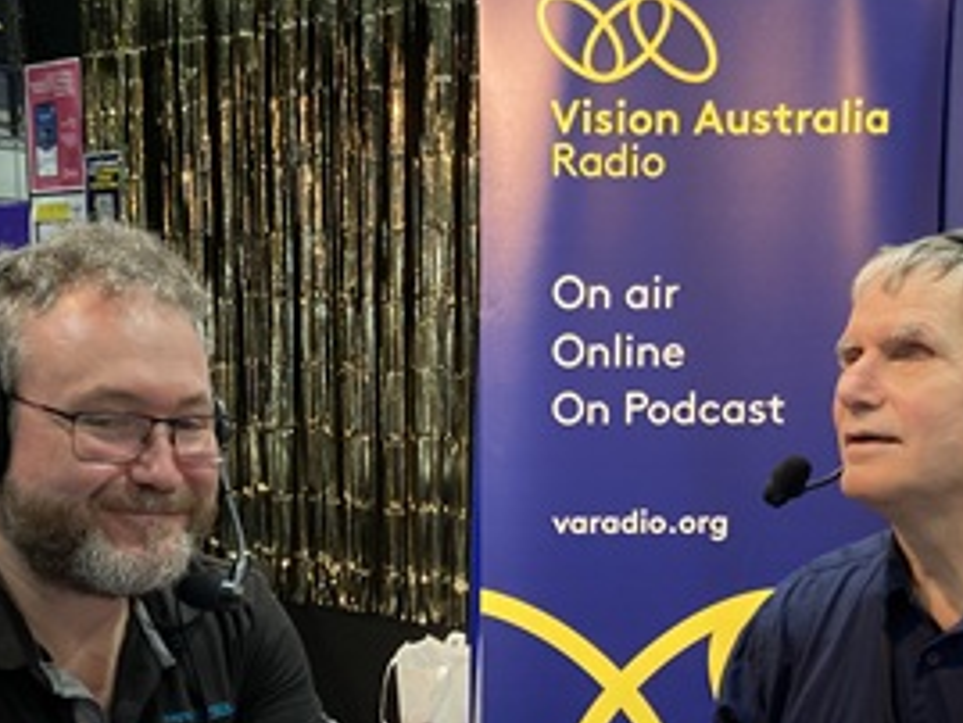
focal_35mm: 52
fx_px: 1447
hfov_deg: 36.8
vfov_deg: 27.4
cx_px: 516
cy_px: 596
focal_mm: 3.99
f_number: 1.8
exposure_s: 1/50
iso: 250
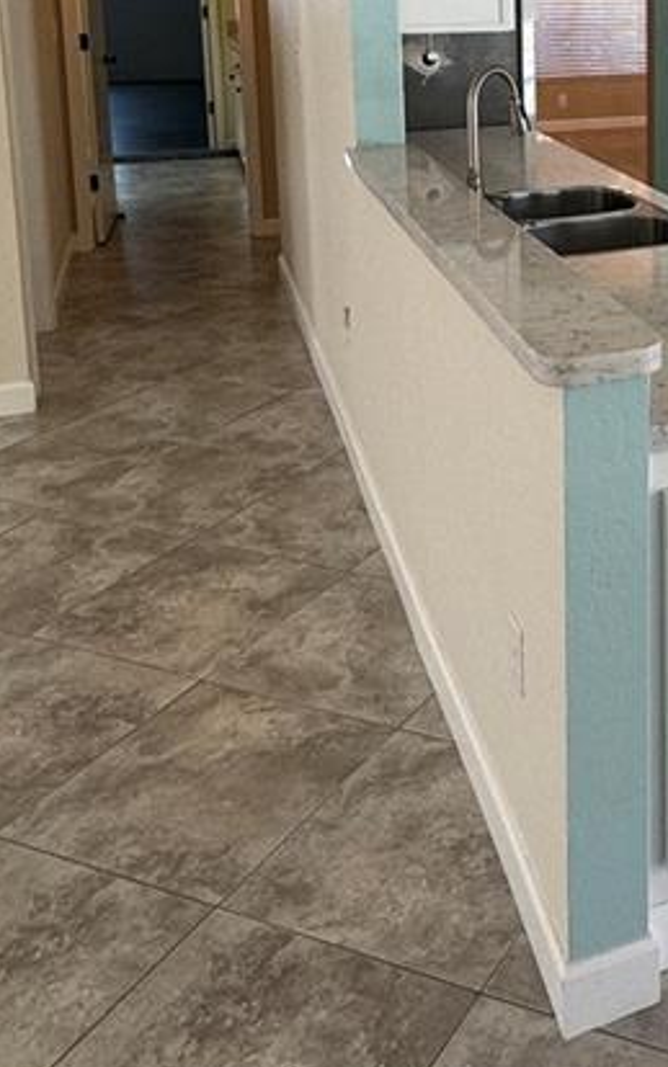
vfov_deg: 42.9
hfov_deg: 27.1
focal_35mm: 43
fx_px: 1252
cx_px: 761
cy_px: 137
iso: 125
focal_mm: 2.22
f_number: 2.2
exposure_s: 1/120
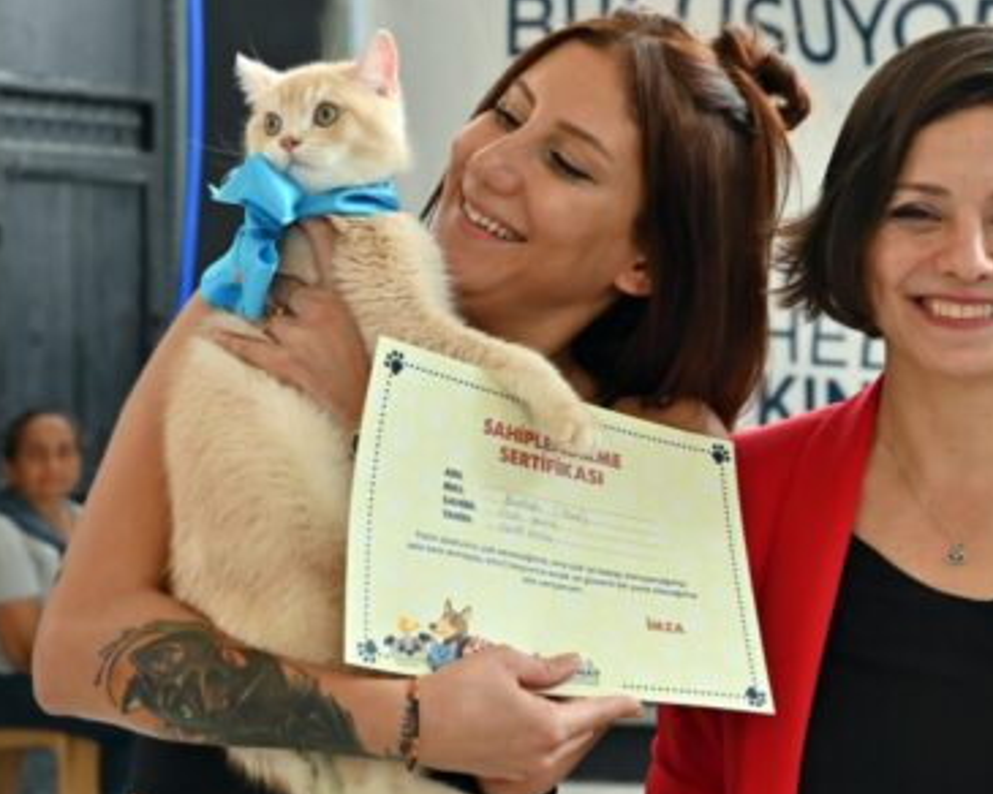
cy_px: 356
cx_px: 680
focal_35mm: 108
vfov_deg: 14.3
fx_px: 3174
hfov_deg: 17.7
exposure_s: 1/200
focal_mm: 55
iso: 400
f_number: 5.6
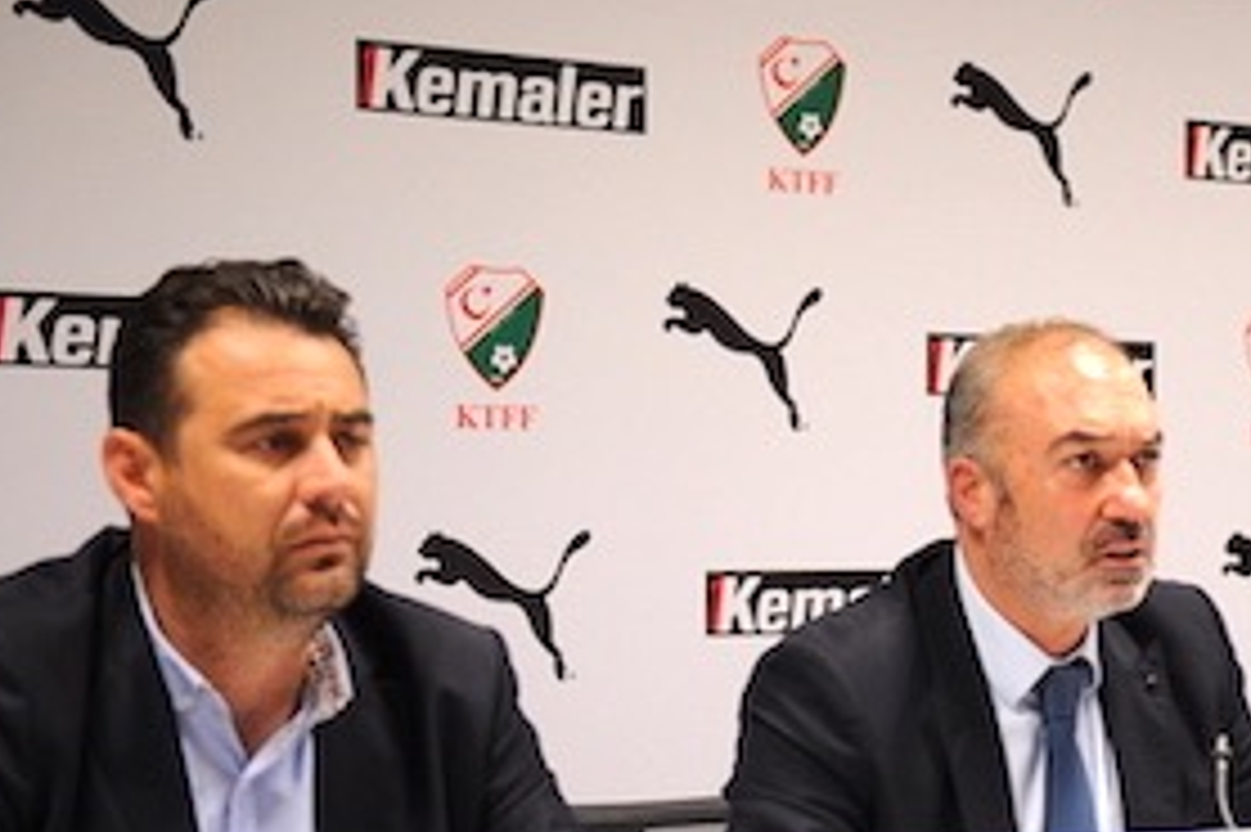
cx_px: 1246
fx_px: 3751
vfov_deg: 12.6
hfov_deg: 18.5
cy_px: 627
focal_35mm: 108
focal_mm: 50
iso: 1250
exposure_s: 1/160
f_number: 2.8
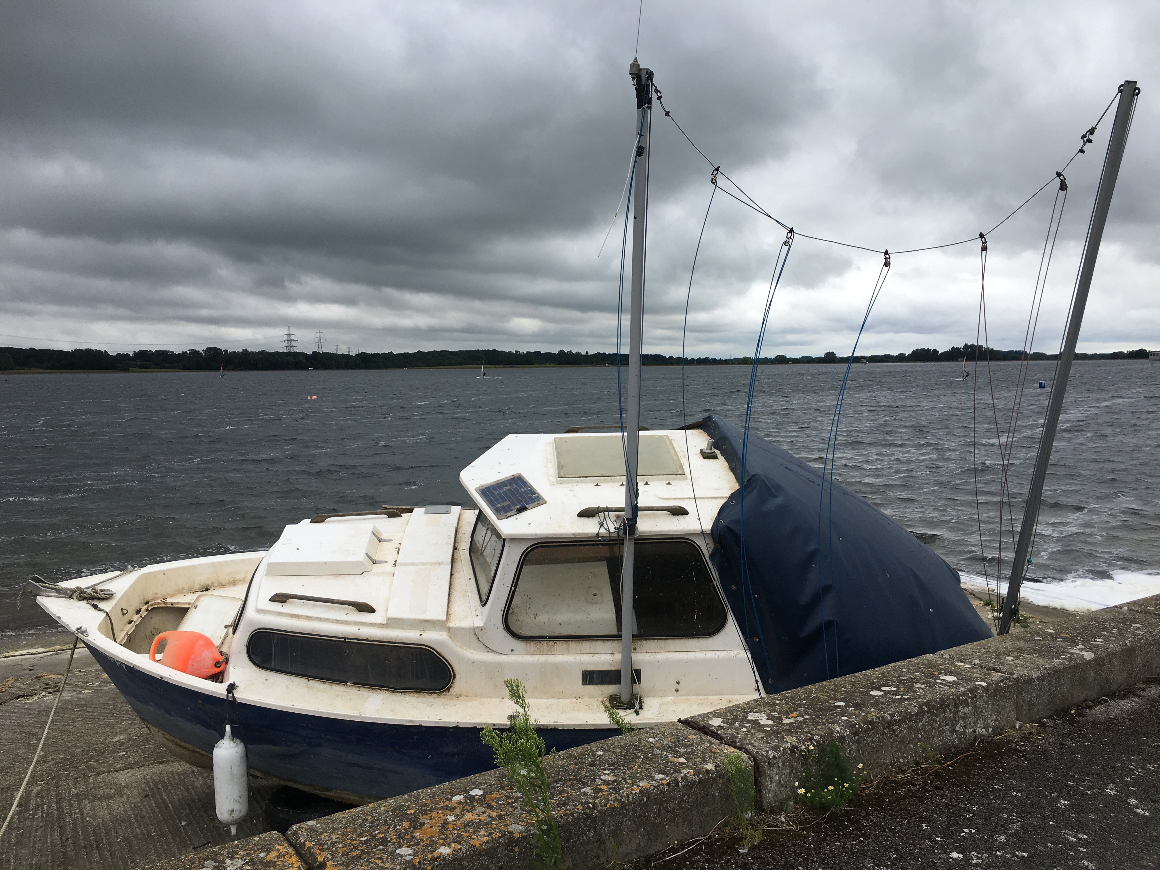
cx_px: 580
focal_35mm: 29
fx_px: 972
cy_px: 435
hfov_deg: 61.7
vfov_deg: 48.2
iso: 25
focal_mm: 4.15
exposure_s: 1/574
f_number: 2.2
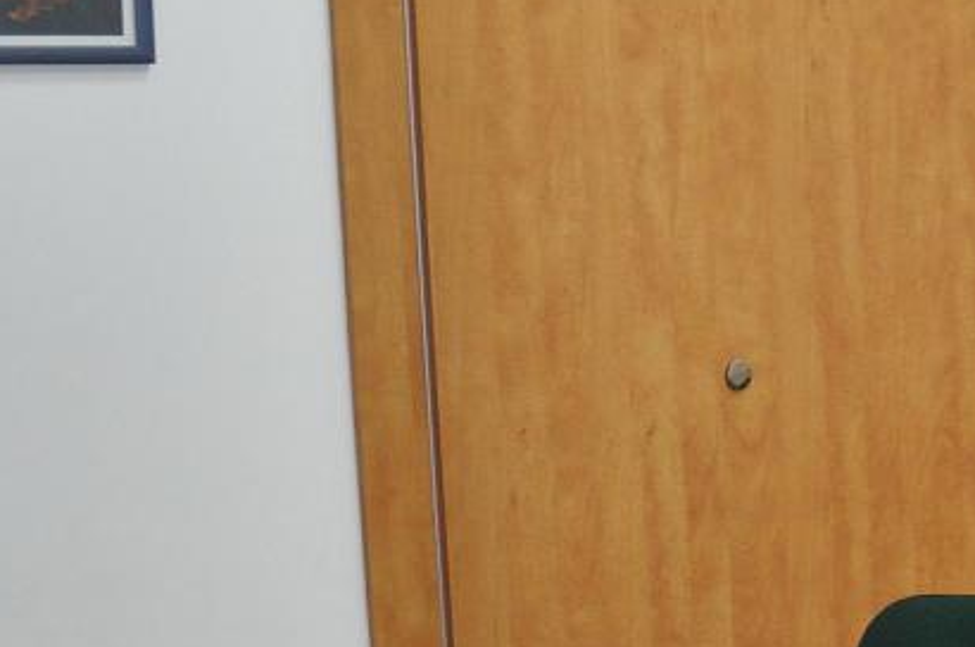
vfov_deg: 12.0
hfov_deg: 15.3
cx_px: 1824
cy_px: 528
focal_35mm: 113
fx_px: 3056
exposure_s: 1/60
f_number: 4
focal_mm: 18
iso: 800
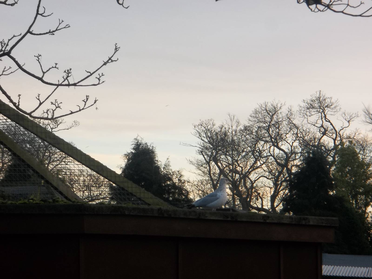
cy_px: 140
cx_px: 186
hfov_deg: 12.0
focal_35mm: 165
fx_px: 1773
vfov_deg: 9.0
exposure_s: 1/50
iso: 80
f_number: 5.9
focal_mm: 29.5
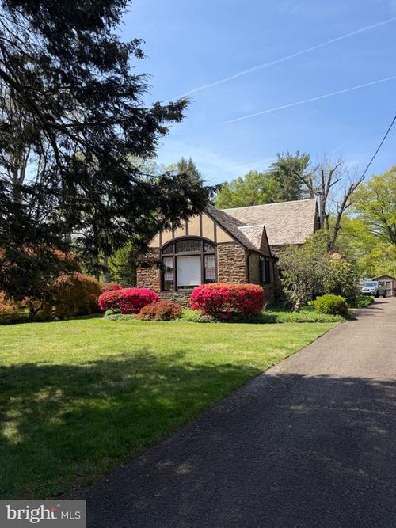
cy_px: 264
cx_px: 198
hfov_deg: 56.8
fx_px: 366
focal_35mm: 24
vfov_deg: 71.6
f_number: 1.78
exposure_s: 1/2703
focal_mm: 6.76
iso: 80
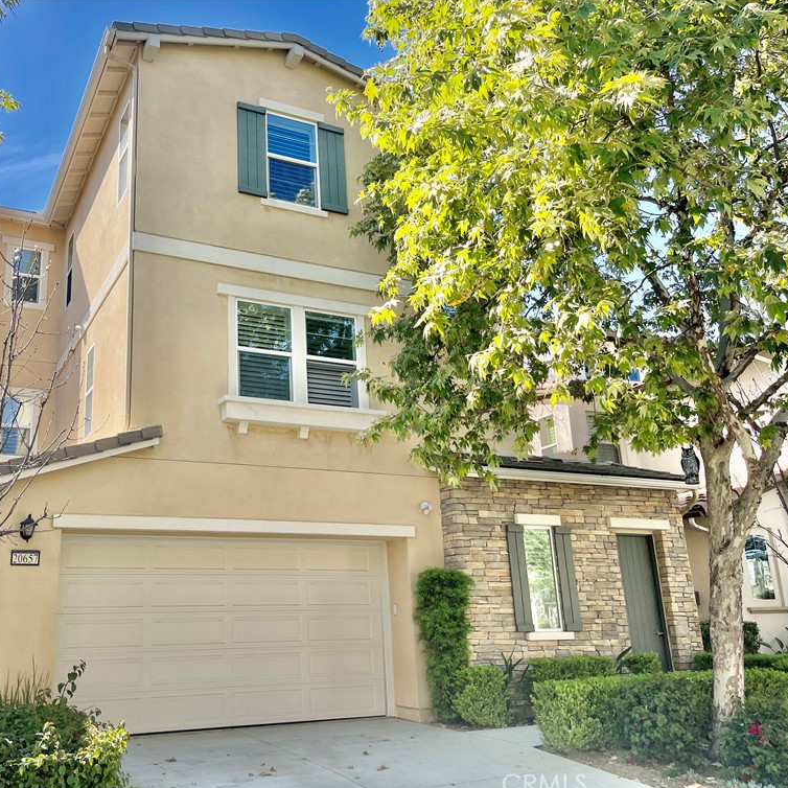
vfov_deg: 54.0
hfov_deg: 53.2
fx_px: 773
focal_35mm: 30
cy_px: 397
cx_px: 277
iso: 32
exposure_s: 1/1212
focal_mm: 5.1
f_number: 1.6
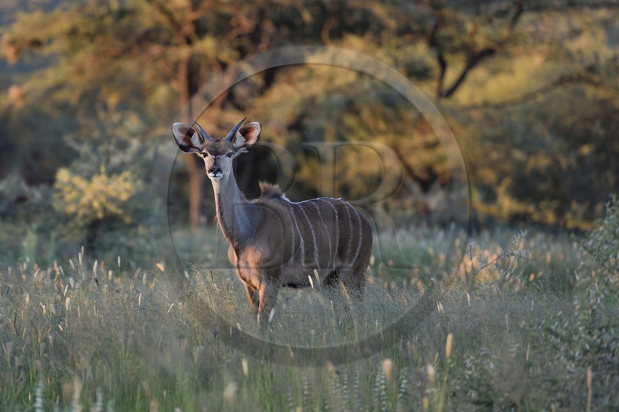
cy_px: 206
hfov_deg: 10.3
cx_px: 310
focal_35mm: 200
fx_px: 3438
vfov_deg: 6.9
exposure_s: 1/320
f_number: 2.8
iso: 200
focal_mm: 200
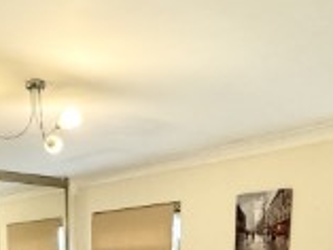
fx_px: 549
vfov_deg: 22.2
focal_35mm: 57
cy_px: 350
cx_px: 91
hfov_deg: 33.2
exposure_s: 1/100
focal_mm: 2.22
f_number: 2.2
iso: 320
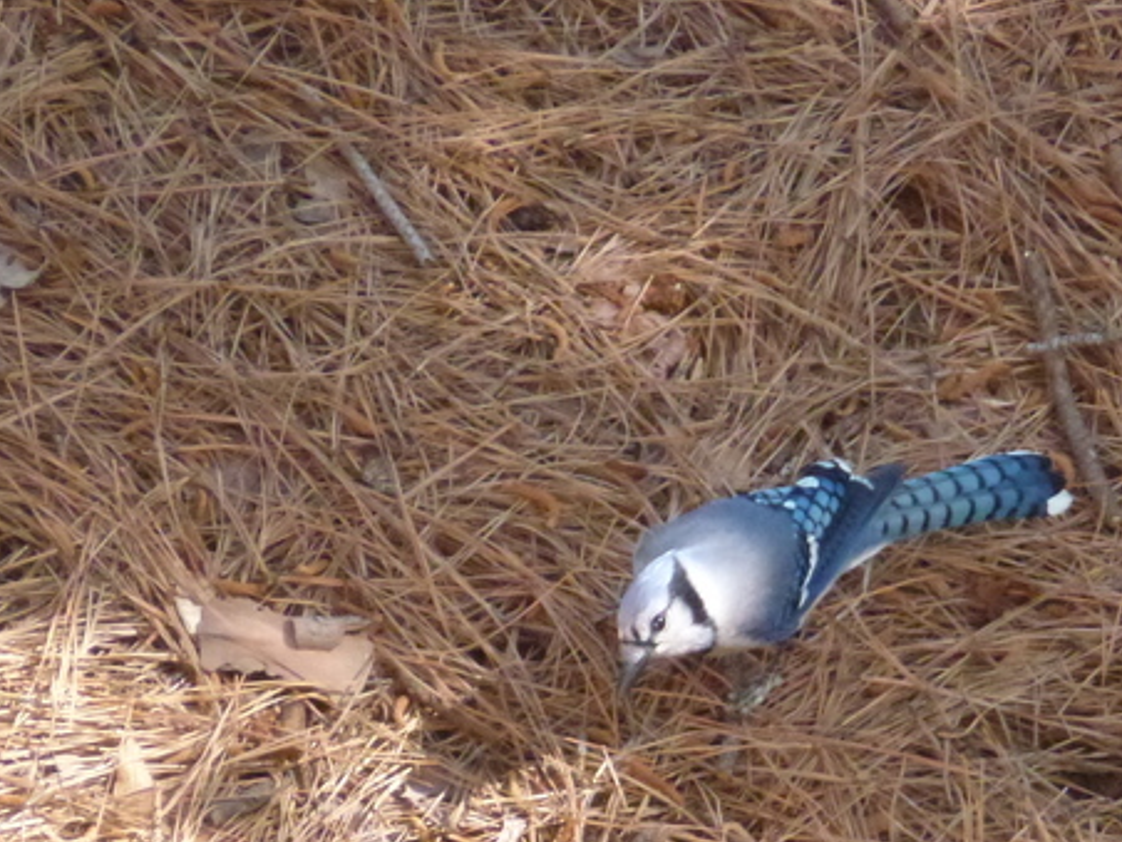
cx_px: 747
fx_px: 28912
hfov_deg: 2.2
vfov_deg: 1.7
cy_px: 616
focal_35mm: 892
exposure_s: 1/125
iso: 500
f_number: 5.9
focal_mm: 68.8
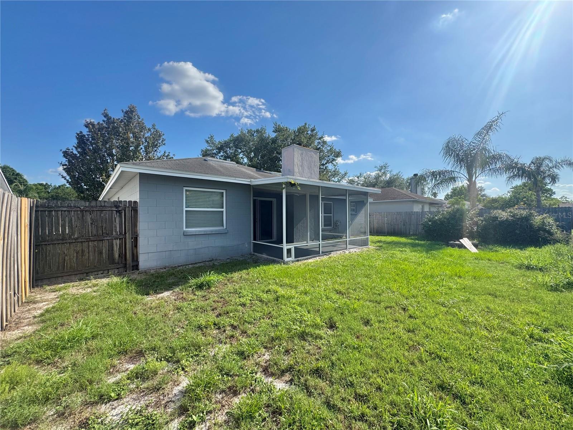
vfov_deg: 85.7
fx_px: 232
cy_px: 215
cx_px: 286
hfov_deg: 102.1
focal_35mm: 14
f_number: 2.2
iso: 40
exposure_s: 1/1256
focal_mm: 2.22
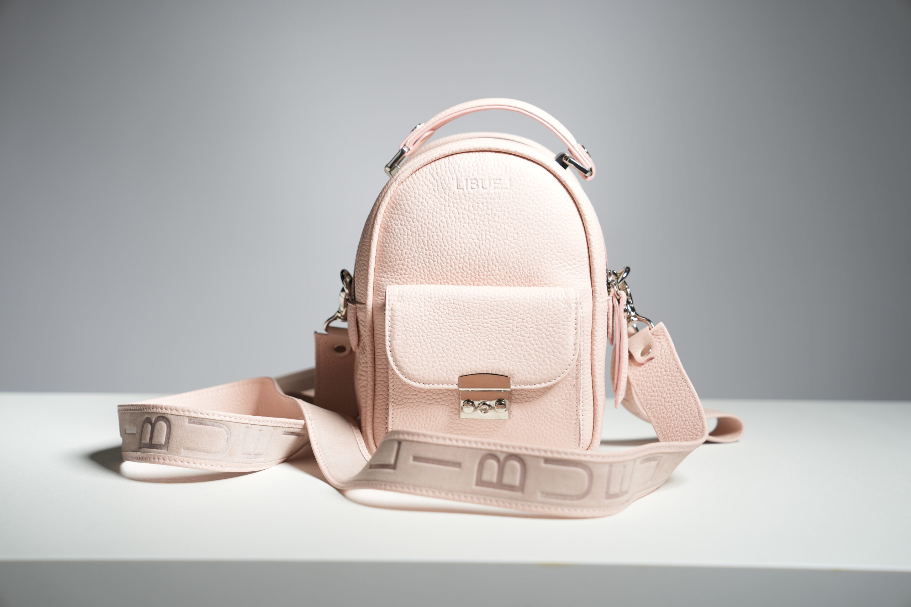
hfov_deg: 28.8
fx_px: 1771
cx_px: 456
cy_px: 304
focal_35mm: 70
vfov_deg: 19.5
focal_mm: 70
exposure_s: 1/250
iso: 100
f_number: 4
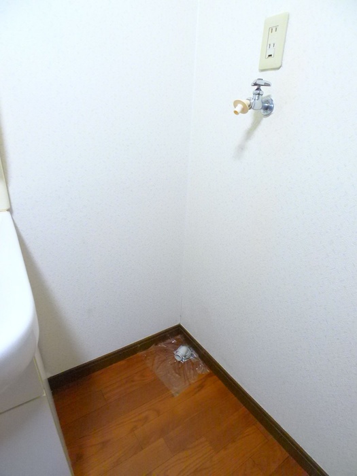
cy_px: 238
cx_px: 178
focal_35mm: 24
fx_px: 330
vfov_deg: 71.6
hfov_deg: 56.8
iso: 1600
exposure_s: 1/100
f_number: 2.8
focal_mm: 5.1
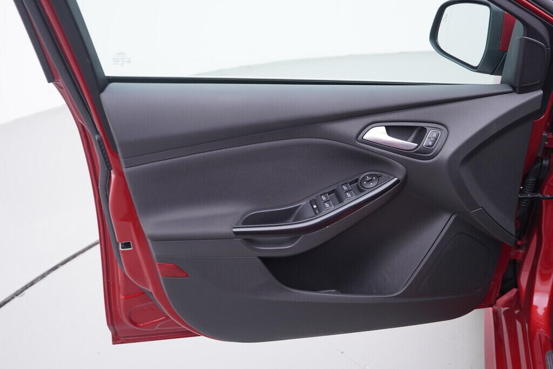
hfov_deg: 53.1
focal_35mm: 36
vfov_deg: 36.9
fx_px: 553
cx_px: 276
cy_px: 184
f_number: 3.2
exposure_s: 1/40
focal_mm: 24
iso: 125
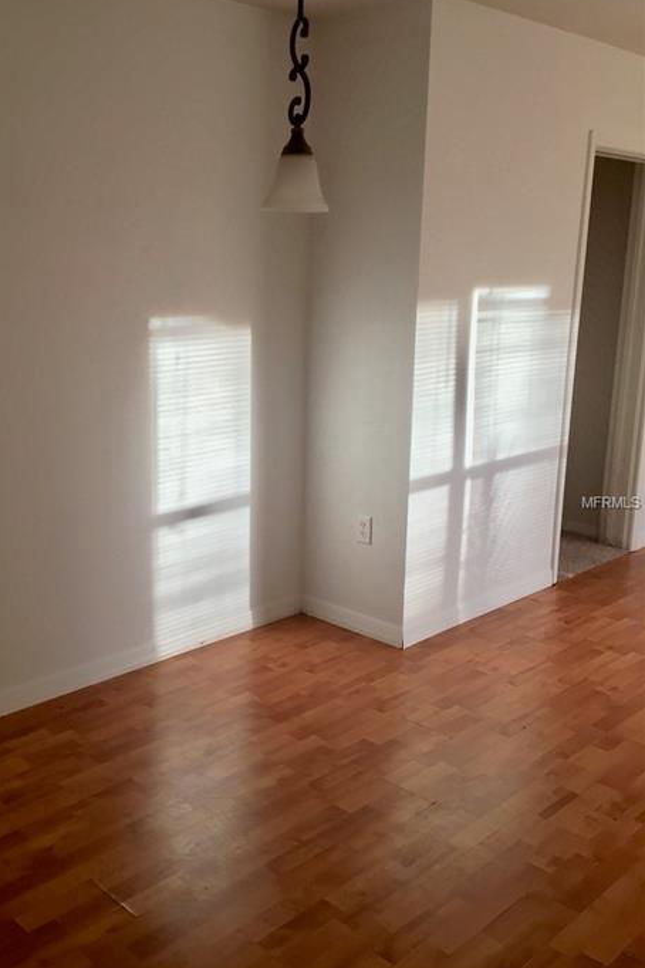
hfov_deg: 38.6
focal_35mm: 34
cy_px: 503
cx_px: 237
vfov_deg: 55.8
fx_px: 914
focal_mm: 4.15
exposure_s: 1/120
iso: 50
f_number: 2.2
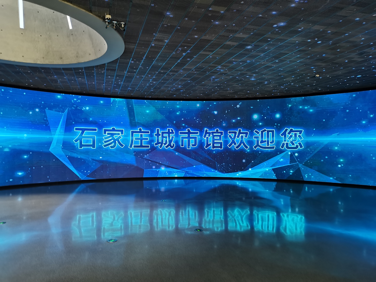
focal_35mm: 26
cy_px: 141
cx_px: 188
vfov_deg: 53.1
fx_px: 282
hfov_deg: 67.3
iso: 320
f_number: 1.8
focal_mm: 5.58
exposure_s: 1/100
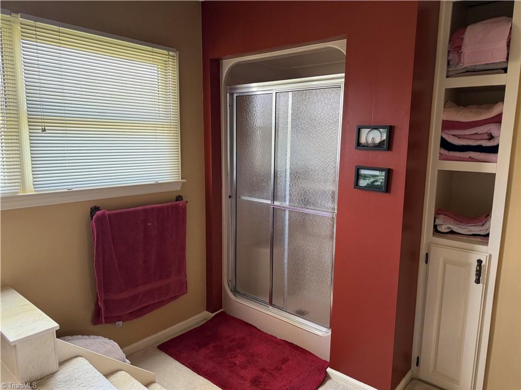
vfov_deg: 56.8
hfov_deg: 71.6
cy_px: 195
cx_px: 260
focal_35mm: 24
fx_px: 361
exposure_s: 1/94
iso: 200
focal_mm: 6.76
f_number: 1.78
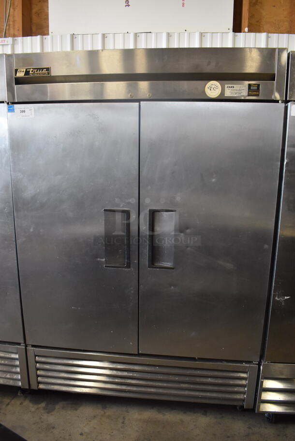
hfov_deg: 48.0
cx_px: 148
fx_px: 331
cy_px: 220
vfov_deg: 67.3
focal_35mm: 27
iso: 1600
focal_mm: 18
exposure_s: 1/125
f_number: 3.5
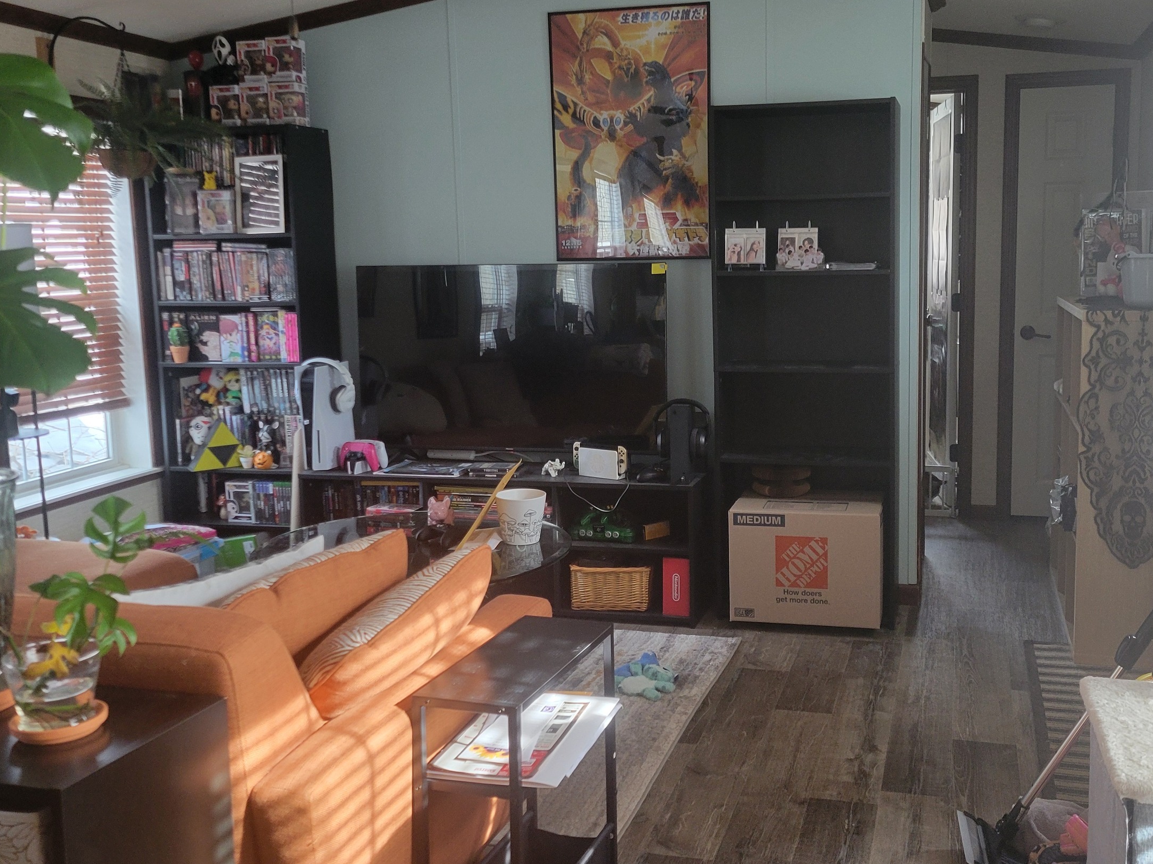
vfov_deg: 38.7
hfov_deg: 49.8
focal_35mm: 37
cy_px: 409
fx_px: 1232
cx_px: 700
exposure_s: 1/120
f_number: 1.8
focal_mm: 5.4
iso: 250
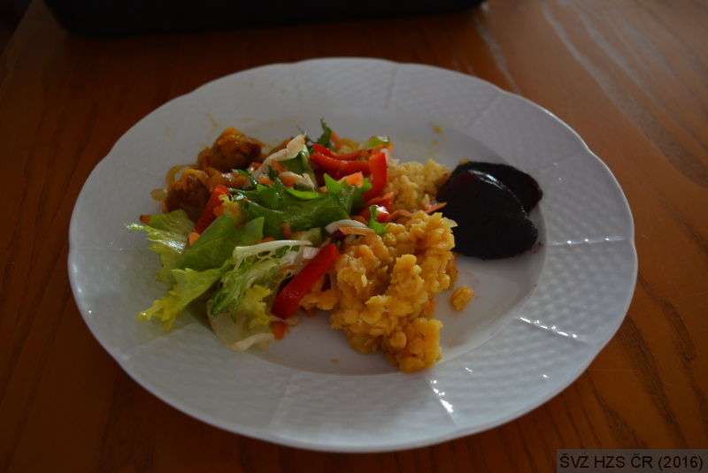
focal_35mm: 33
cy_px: 236
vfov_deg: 40.0
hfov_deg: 57.2
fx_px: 650
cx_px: 354
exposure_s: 1/60
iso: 800
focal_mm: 22
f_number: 3.8
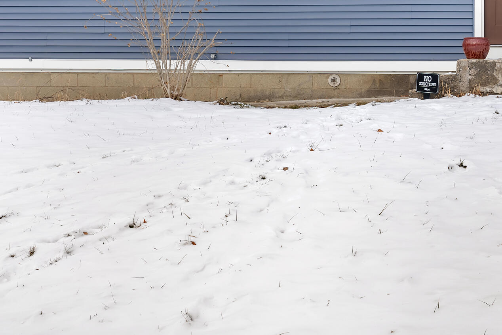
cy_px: 14
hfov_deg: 28.9
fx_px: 962
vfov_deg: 19.3
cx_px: 365
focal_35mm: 69
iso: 250
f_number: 4.5
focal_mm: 35
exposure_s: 1/2000
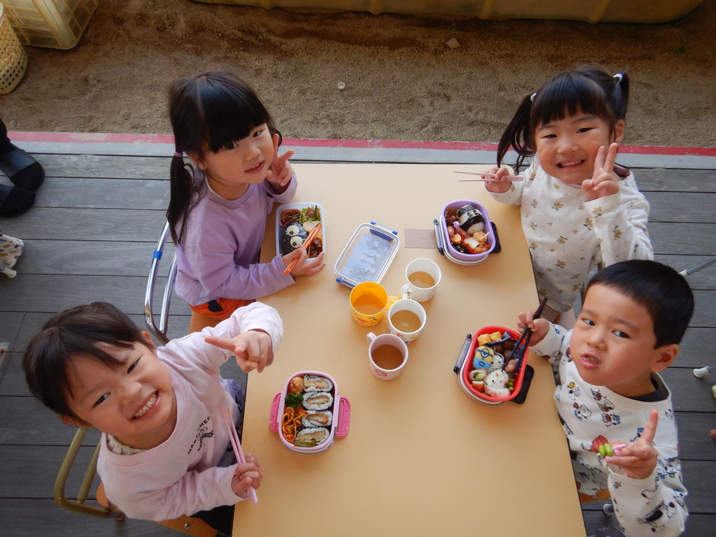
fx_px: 496
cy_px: 268
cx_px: 358
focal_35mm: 24
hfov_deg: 71.6
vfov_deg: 56.8
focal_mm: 4.3
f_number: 2.8
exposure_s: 1/200
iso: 125
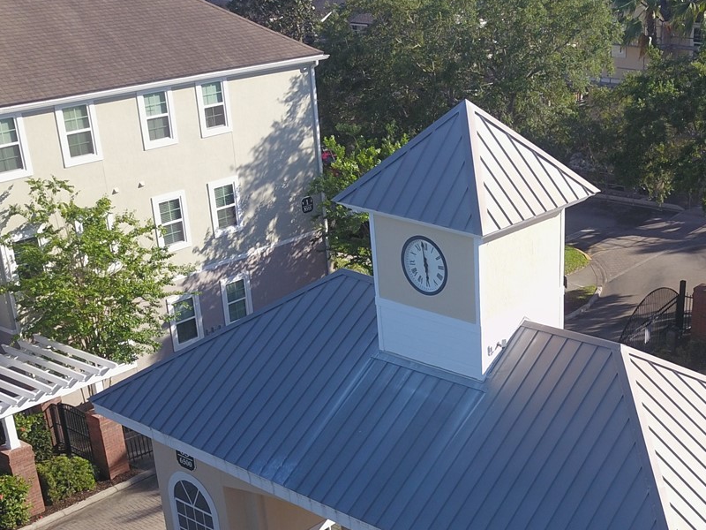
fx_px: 1061
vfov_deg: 27.7
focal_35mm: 52
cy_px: 382
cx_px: 537
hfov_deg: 35.9
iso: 100
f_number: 2.2
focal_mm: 4.7
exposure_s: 1/626
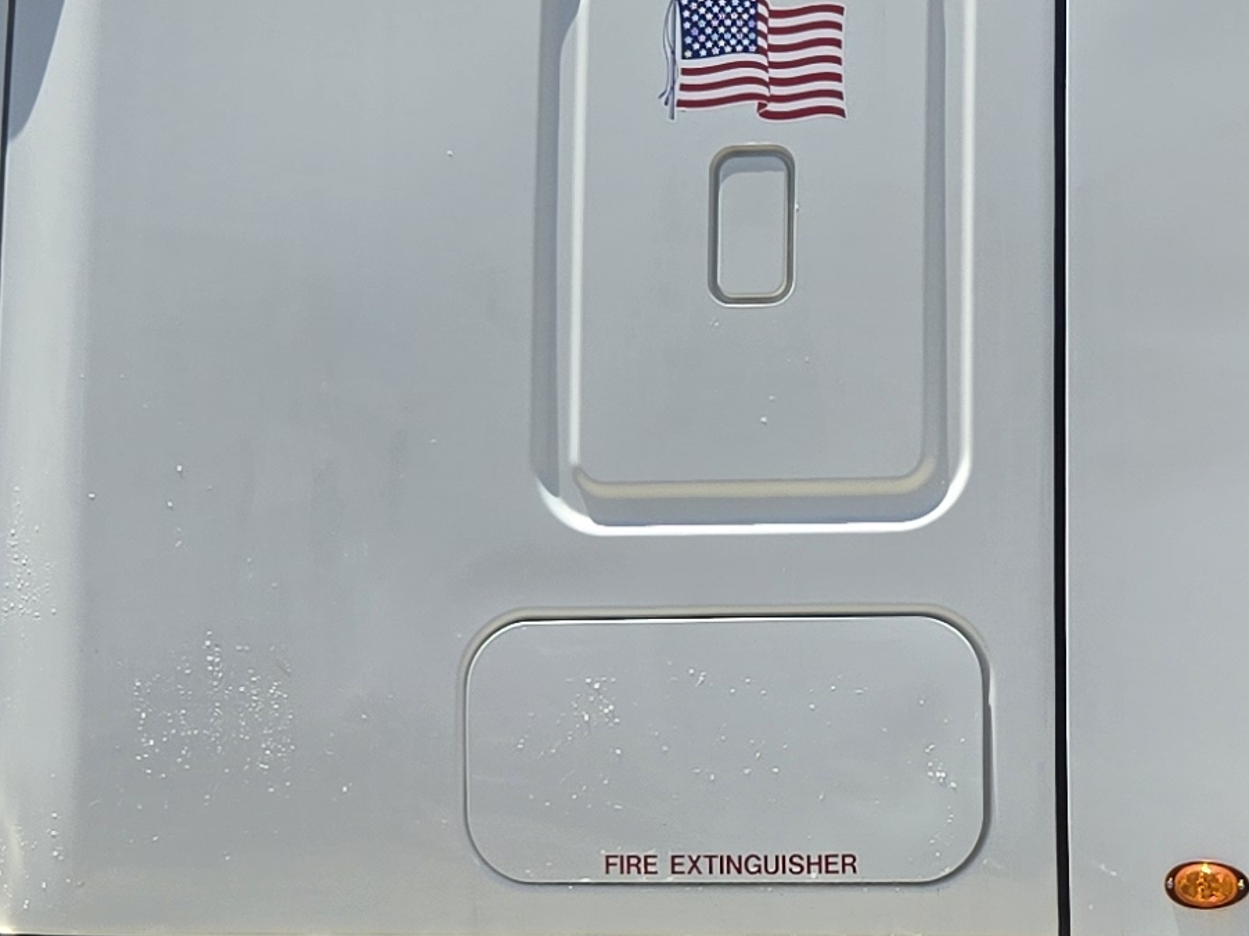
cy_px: 546
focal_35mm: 102
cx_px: 1199
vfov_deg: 14.5
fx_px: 3679
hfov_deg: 18.8
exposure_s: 1/2060
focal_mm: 5.4
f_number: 1.8
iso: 25
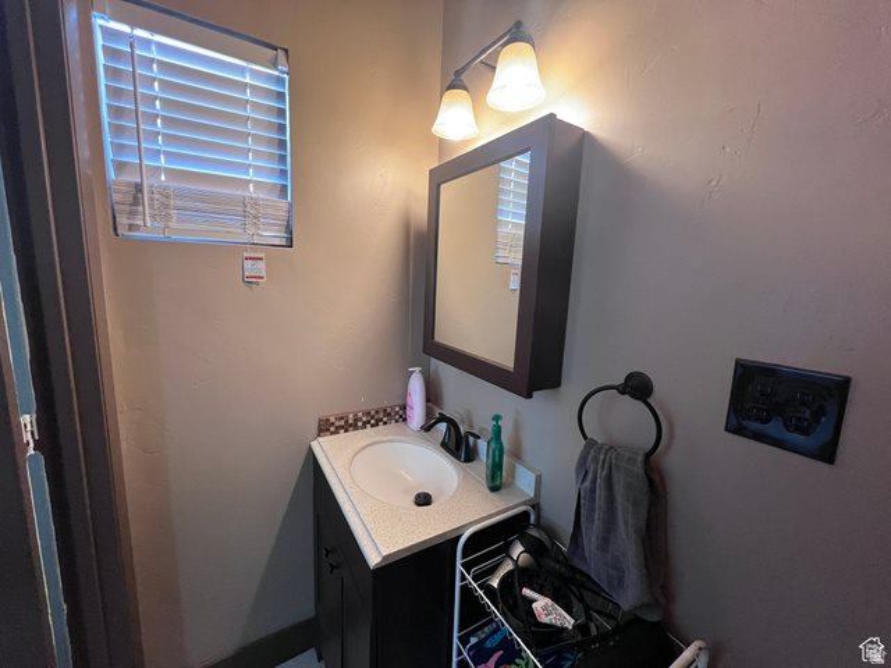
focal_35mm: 13
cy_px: 334
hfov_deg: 106.2
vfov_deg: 89.9
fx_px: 335
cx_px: 446
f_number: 1.8
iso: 400
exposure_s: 1/60
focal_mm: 1.57
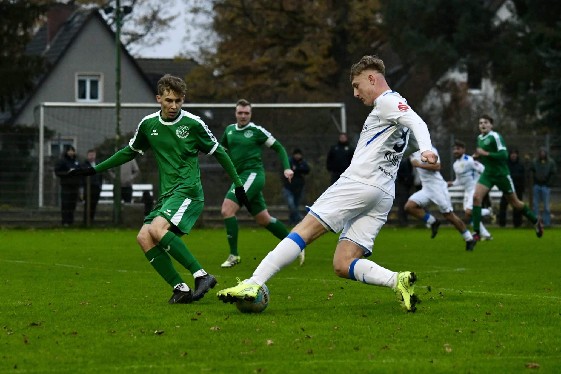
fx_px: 2415
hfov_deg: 13.3
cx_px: 280
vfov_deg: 8.9
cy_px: 187
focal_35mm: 155
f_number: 5
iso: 8000
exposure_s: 1/1600
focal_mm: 155
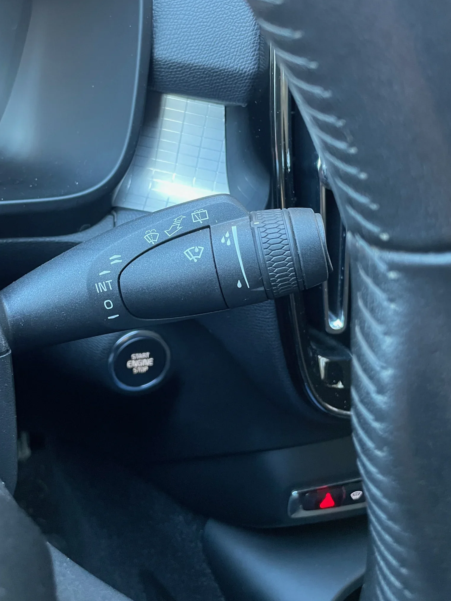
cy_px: 237
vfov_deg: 54.9
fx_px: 573
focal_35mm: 33
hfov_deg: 42.6
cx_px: 171
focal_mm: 4.2
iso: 500
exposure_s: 1/60
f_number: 1.6
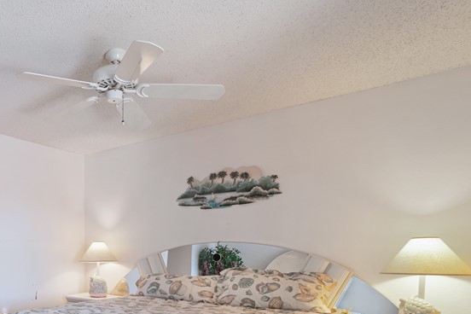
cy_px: 259
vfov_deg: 45.1
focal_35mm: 27
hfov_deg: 59.1
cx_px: 61
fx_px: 353
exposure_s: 1/6
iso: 200
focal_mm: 7
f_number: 7.1
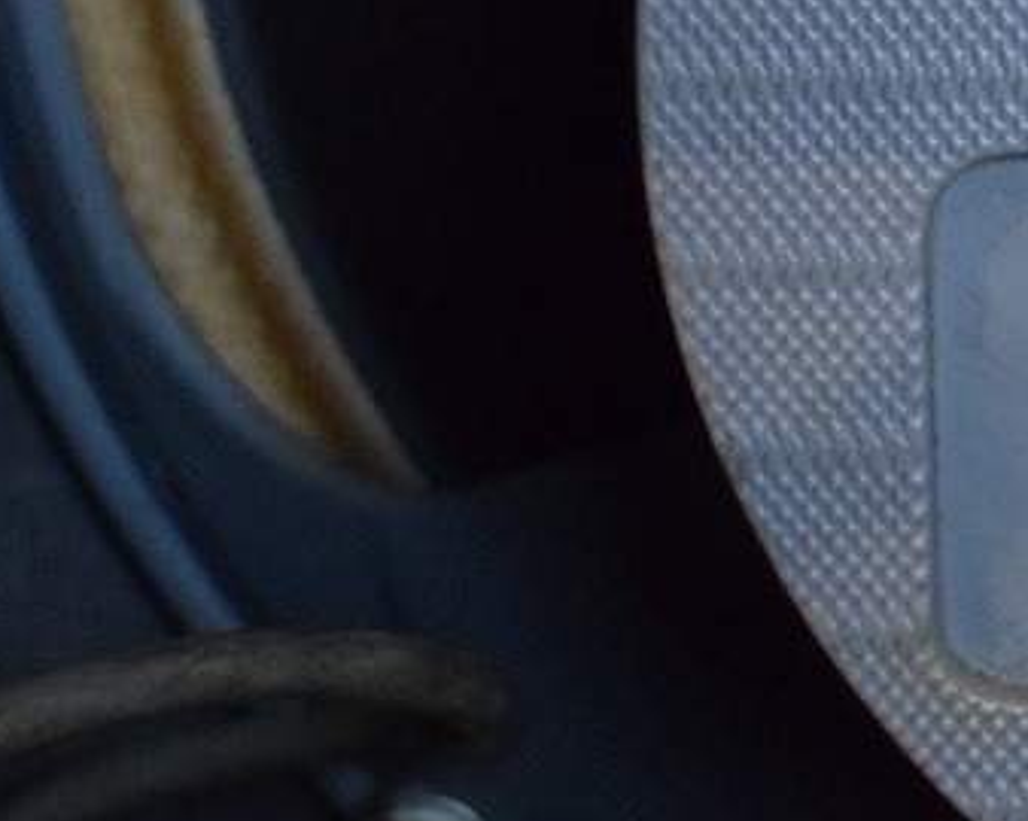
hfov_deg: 9.2
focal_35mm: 200
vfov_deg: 7.7
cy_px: -140
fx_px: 6081
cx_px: 1828
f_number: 4.5
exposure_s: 1/60
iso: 4500
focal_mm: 32
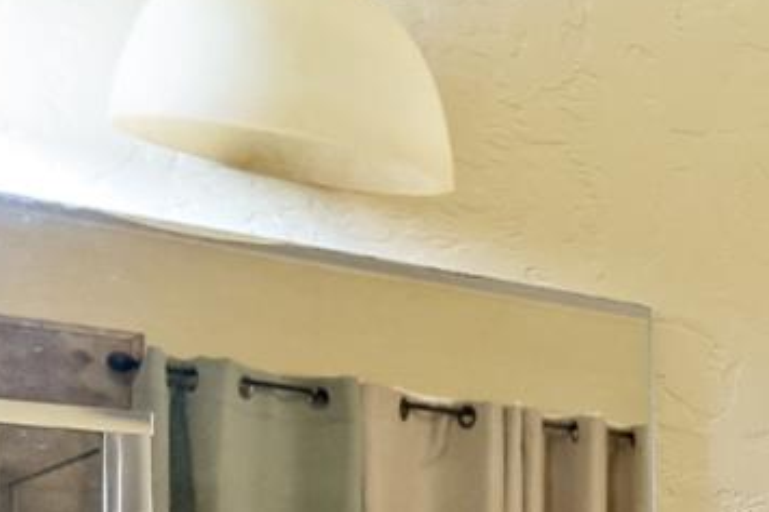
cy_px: 672
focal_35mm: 59
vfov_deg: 20.8
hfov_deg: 20.0
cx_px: 1490
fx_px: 1260
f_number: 2.8
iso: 1600
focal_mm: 14
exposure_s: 1/160
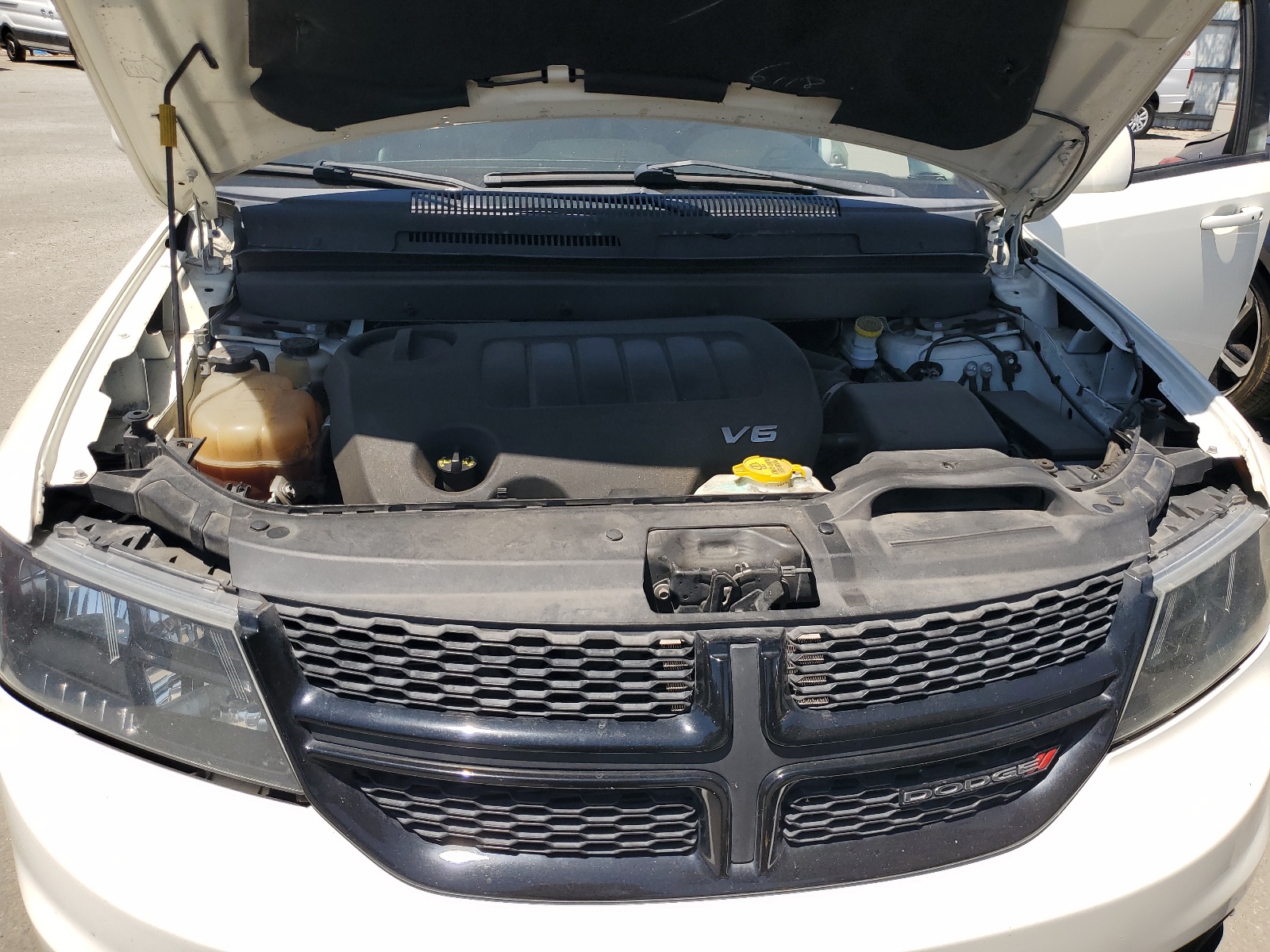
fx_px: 954
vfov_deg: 53.1
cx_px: 635
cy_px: 476
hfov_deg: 67.3
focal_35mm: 26
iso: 50
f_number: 1.5
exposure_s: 1/2500
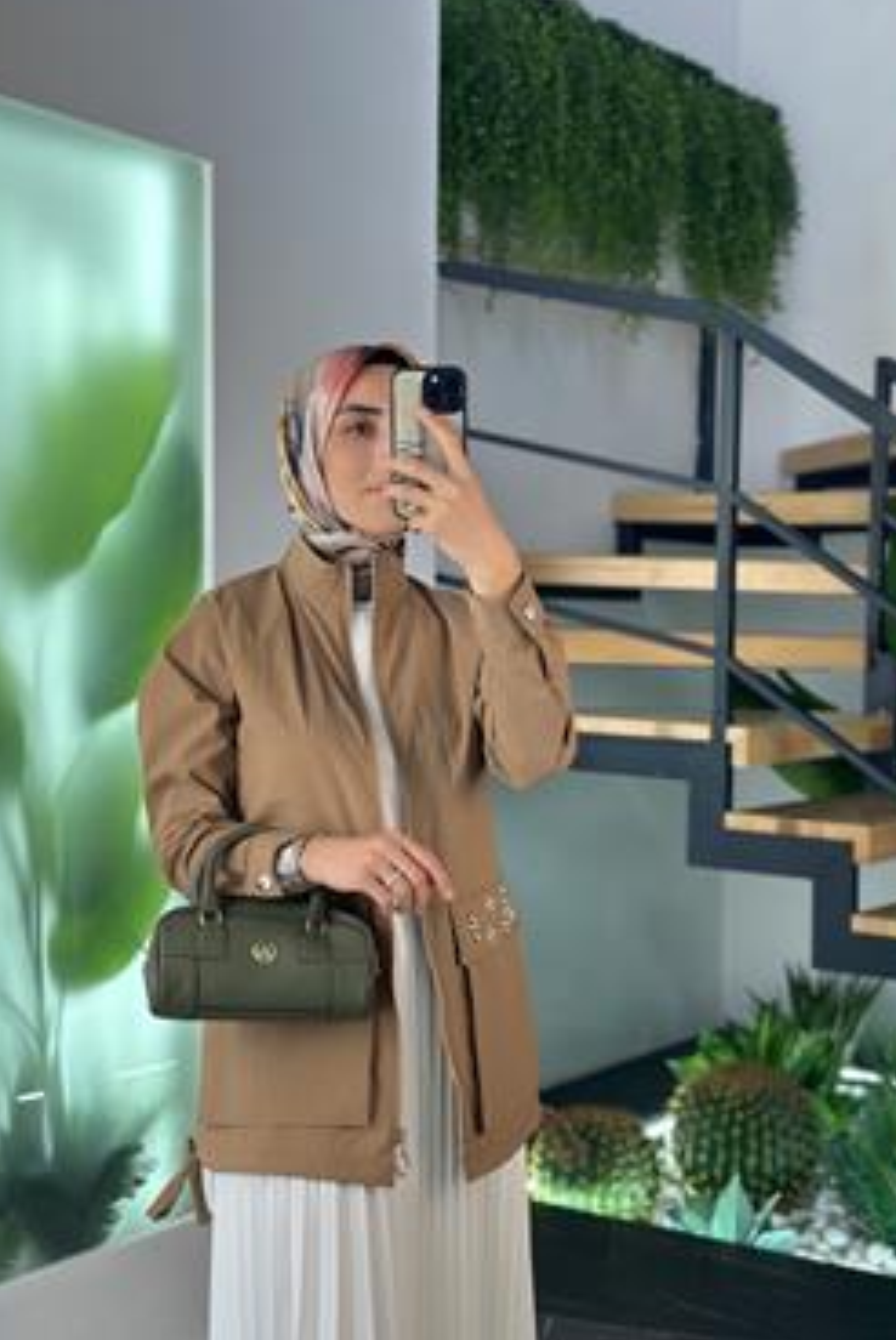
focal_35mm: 56
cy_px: 701
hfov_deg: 24.2
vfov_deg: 35.6
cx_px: 404
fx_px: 2087
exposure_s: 1/209
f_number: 1.78
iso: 80
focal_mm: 6.86
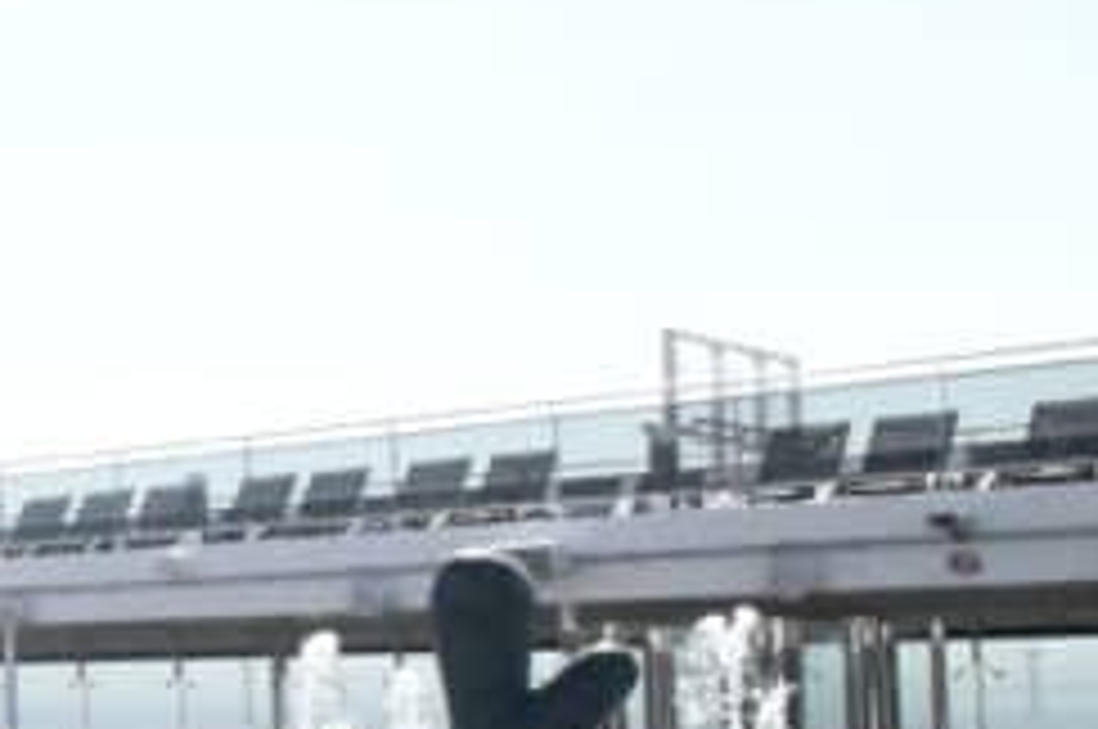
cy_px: 675
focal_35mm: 63
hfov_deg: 20.2
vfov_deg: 21.0
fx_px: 1919
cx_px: -986
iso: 16000
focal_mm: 10
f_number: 22
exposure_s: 1/5000
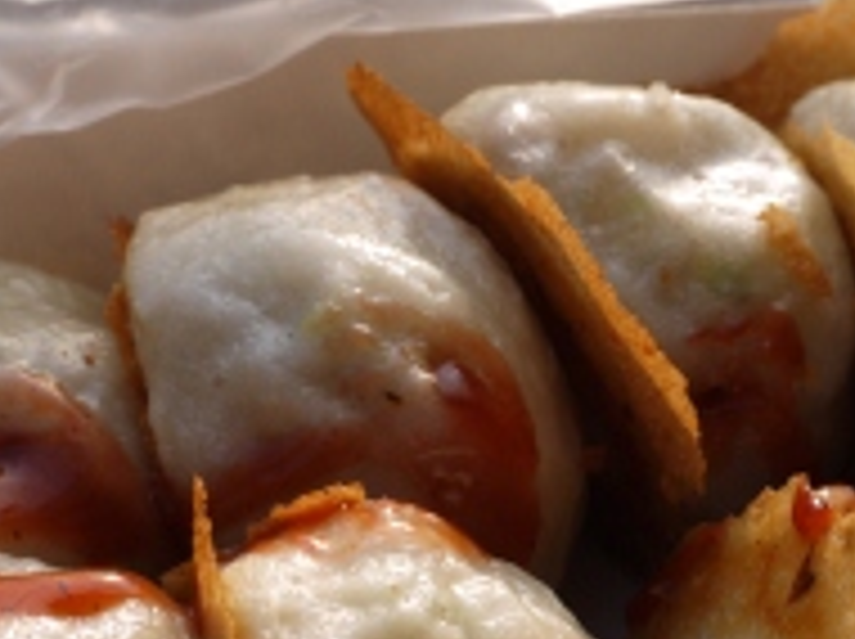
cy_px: 428
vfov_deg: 17.3
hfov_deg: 22.9
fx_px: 2097
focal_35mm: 85
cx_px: 598
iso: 160
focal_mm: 18
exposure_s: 1/250
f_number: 7.1
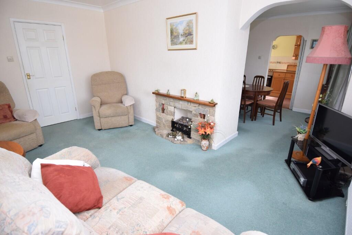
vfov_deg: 67.5
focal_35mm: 18
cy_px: 118
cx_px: 176
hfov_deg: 90.0
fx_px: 176
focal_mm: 12
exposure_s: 1/80
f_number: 4.5
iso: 400
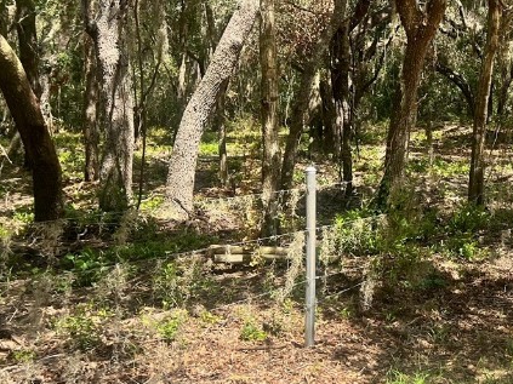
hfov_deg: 28.7
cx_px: 521
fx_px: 933
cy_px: 97
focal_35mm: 63
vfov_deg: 23.1
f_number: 1.6
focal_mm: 5.1
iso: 50
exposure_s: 1/1325
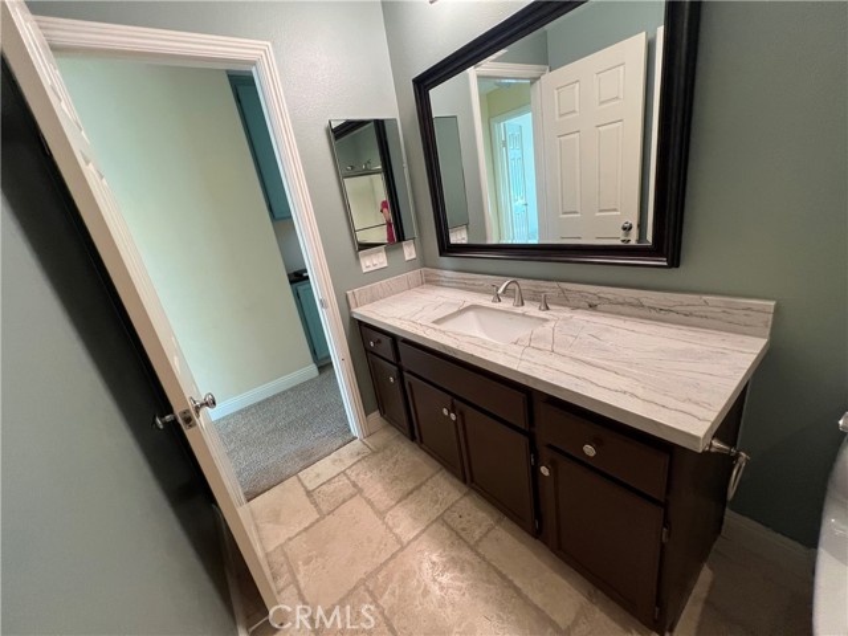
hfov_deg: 106.2
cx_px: 424
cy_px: 318
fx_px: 318
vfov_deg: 89.9
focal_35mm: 13
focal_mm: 1.57
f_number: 1.8
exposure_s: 1/60
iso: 250
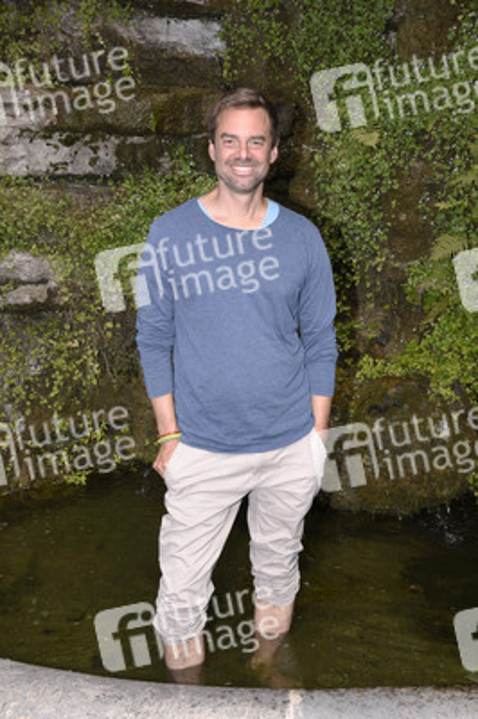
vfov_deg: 44.5
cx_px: 239
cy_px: 360
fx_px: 878
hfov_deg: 30.5
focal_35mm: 44
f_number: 11
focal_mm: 44
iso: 200
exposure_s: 1/160
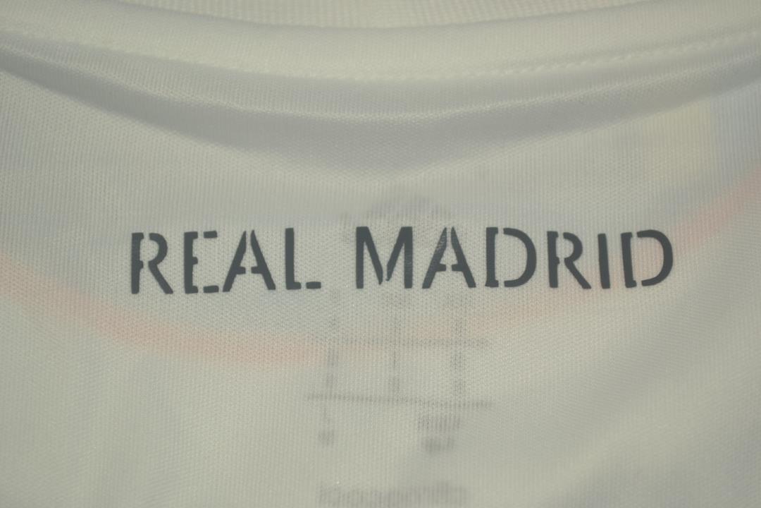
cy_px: 254
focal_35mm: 82
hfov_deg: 24.6
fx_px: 1744
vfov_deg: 16.6
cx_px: 380
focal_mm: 55
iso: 200
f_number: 5.6
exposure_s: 1/100
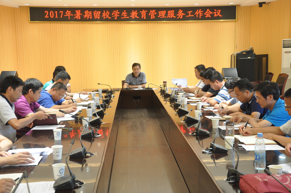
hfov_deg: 37.9
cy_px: 96
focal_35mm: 52
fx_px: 424
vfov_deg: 25.7
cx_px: 146
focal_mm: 35
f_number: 7.1
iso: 640
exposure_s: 1/30
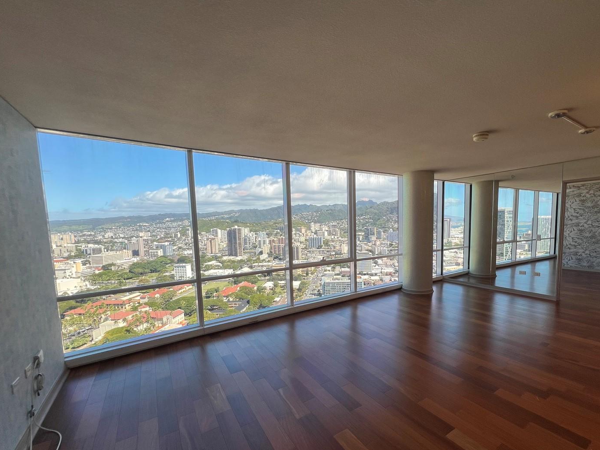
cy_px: 252
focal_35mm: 15
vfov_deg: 81.4
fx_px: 260
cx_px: 343
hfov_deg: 97.5
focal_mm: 1.57
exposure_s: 1/223
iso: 32
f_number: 1.8
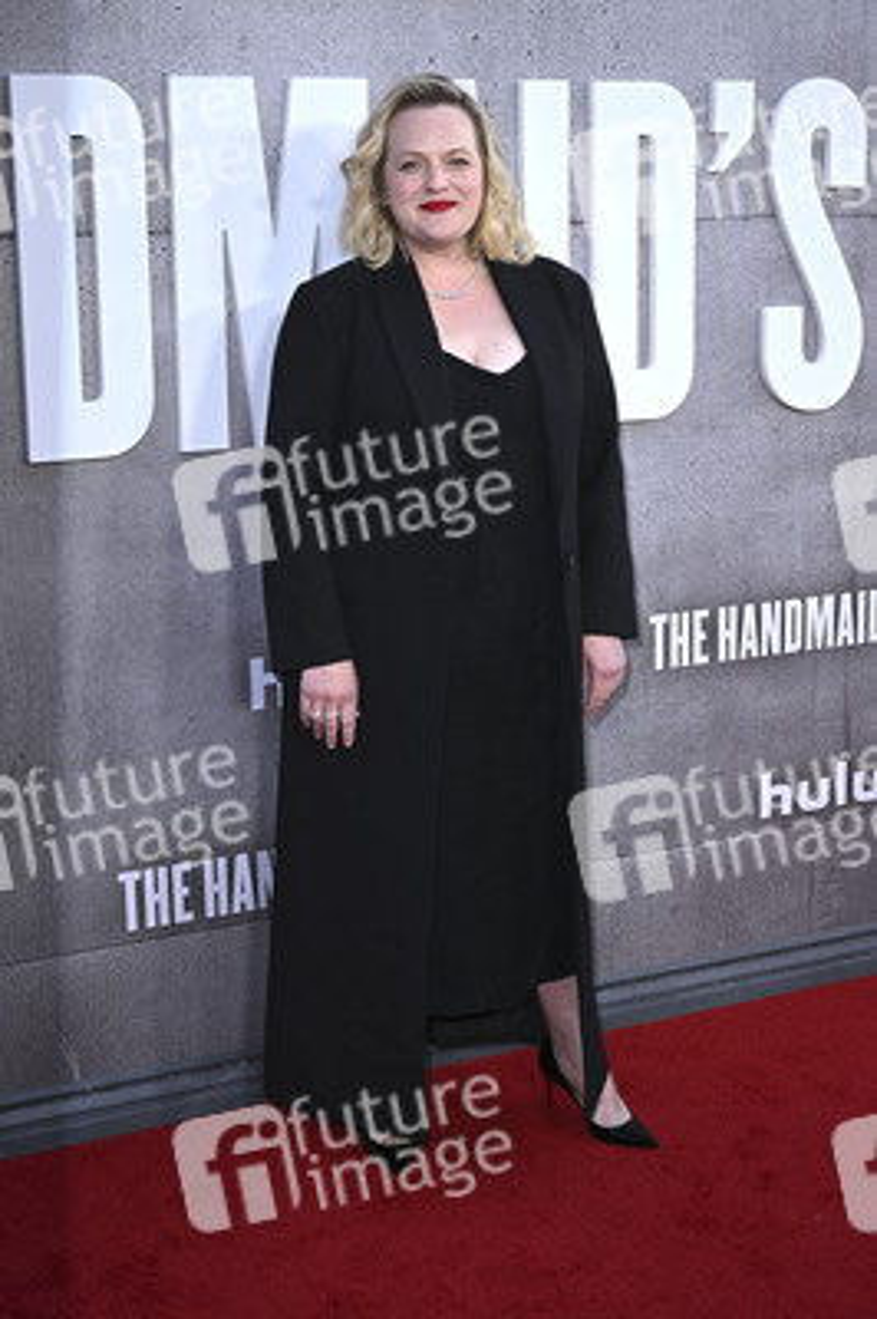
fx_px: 2123
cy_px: 660
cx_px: 438
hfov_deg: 23.3
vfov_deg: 34.5
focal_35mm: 58
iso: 800
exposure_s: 1/250
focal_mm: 58
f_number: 6.3
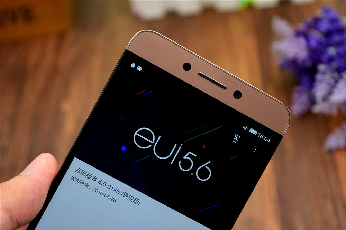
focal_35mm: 82
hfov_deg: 24.6
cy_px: 115
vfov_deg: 16.5
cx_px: 173
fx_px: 793
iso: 360
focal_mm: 55
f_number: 5.6
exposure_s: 1/100
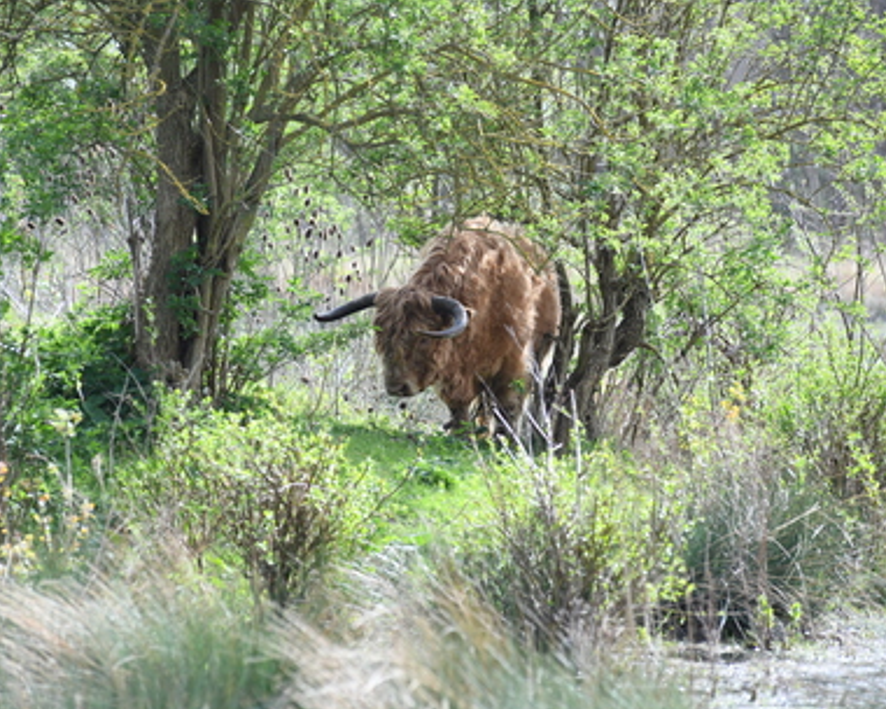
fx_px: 5952
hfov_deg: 8.5
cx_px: 417
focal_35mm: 227
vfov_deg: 6.8
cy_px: 356
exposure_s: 1/640
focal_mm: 200
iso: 720
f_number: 6.3
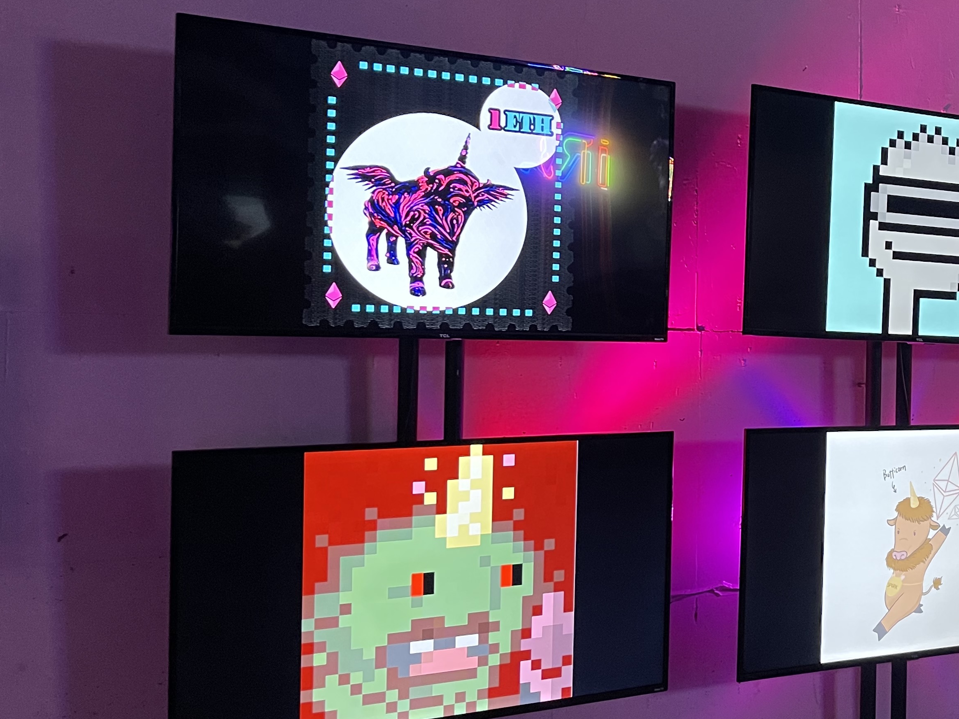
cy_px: 336
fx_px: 1247
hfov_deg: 40.2
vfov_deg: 32.2
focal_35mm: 45
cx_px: 782
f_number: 1.6
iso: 320
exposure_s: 1/60
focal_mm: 5.1
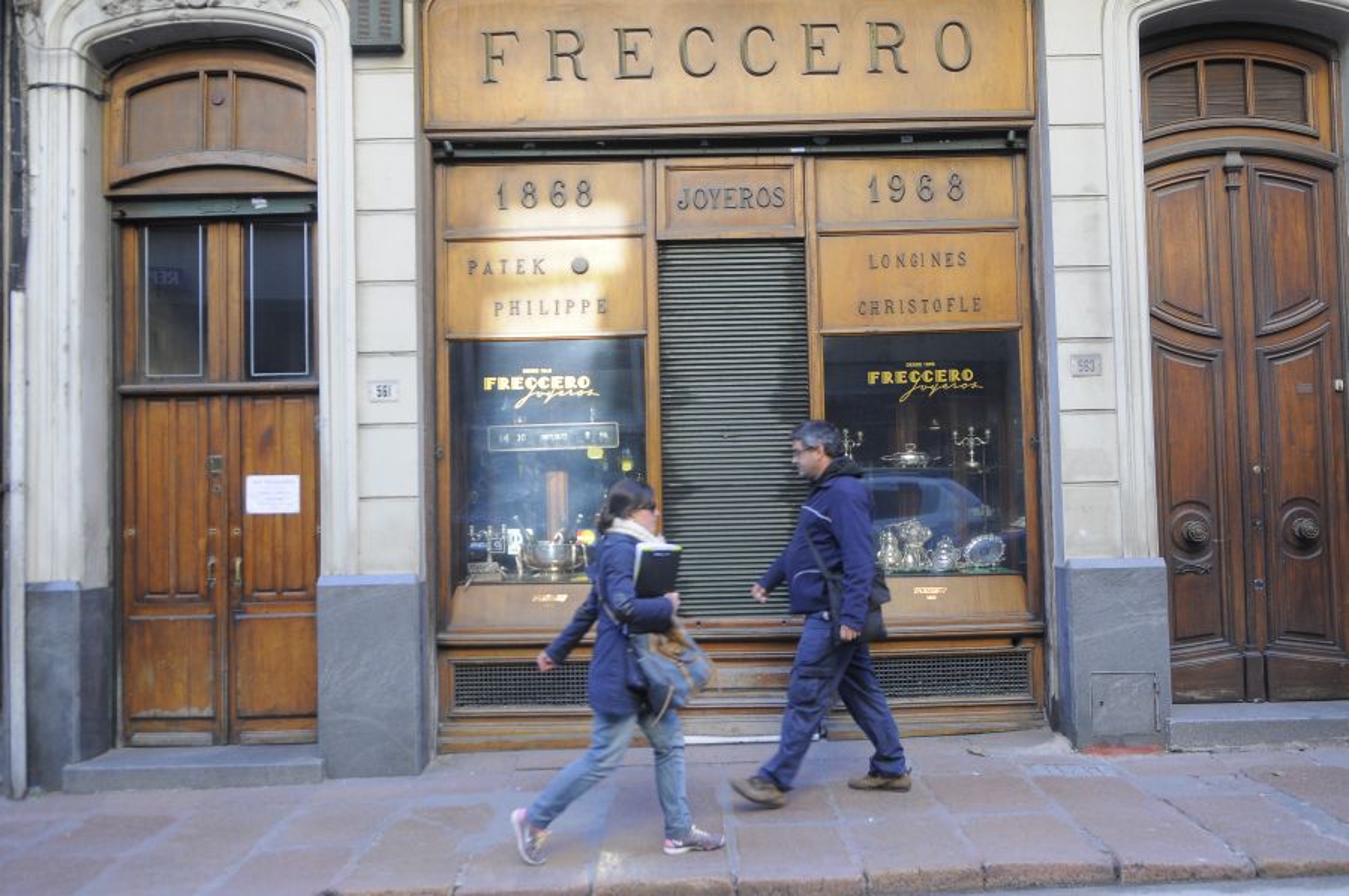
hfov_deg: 62.0
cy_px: 448
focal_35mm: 30
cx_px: 674
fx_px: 1123
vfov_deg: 43.5
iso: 400
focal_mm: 20
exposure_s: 1/125
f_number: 4
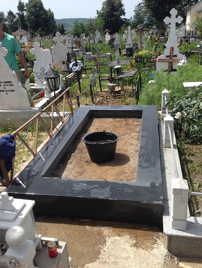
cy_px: 134
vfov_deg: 55.3
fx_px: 257
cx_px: 101
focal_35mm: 33
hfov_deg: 43.0
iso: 50
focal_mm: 4.12
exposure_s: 1/1261
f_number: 2.4
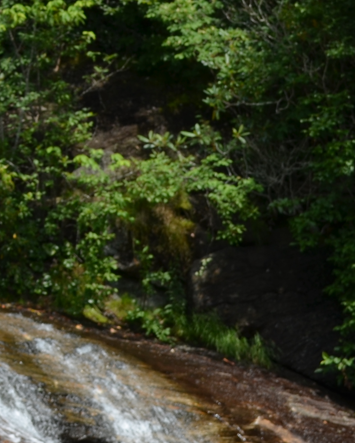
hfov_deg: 9.4
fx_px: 1983
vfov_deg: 12.6
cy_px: -13
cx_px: -397
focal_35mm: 151
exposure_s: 1/200
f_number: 8
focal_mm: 28
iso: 100
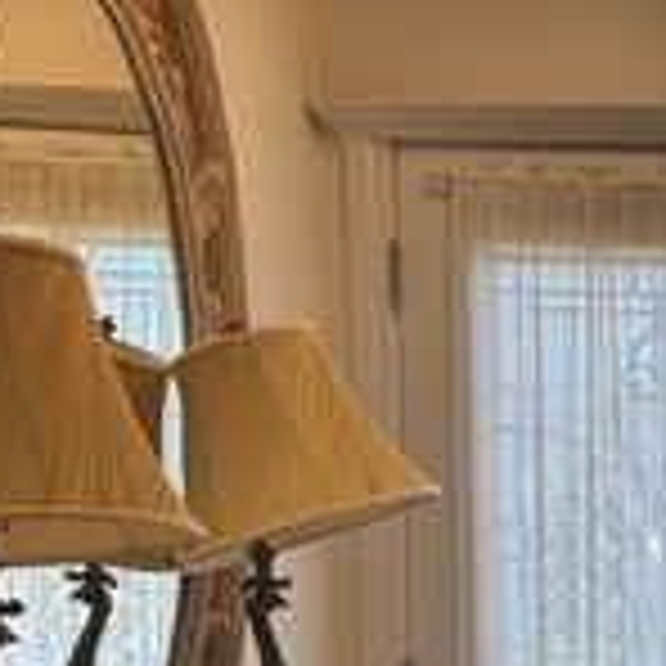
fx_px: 2003
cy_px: 778
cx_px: 909
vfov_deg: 18.0
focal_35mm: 92
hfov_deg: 17.5
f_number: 1.78
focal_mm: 6.76
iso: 80
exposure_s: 1/340
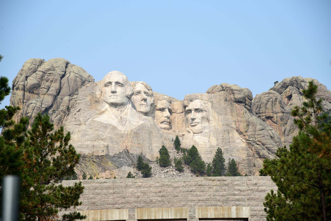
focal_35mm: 120
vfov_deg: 11.4
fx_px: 1104
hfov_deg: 17.1
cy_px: 110
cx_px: 166
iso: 100
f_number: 5.6
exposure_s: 1/500
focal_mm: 120
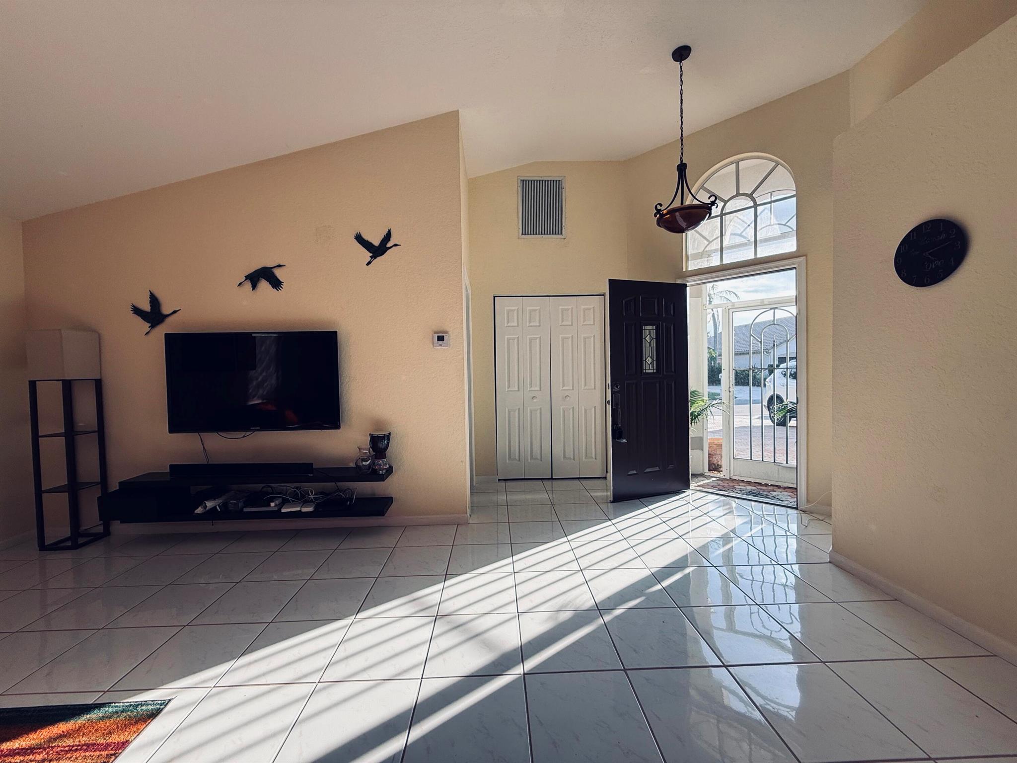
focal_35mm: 14
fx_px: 411
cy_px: 382
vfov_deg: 85.7
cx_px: 508
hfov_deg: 102.1
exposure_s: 1/171
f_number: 2.2
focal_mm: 2.22
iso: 64
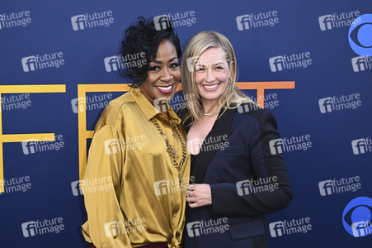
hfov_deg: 35.7
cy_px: 124
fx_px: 578
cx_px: 186
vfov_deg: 24.2
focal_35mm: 56
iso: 640
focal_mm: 56
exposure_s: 1/200
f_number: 5.6
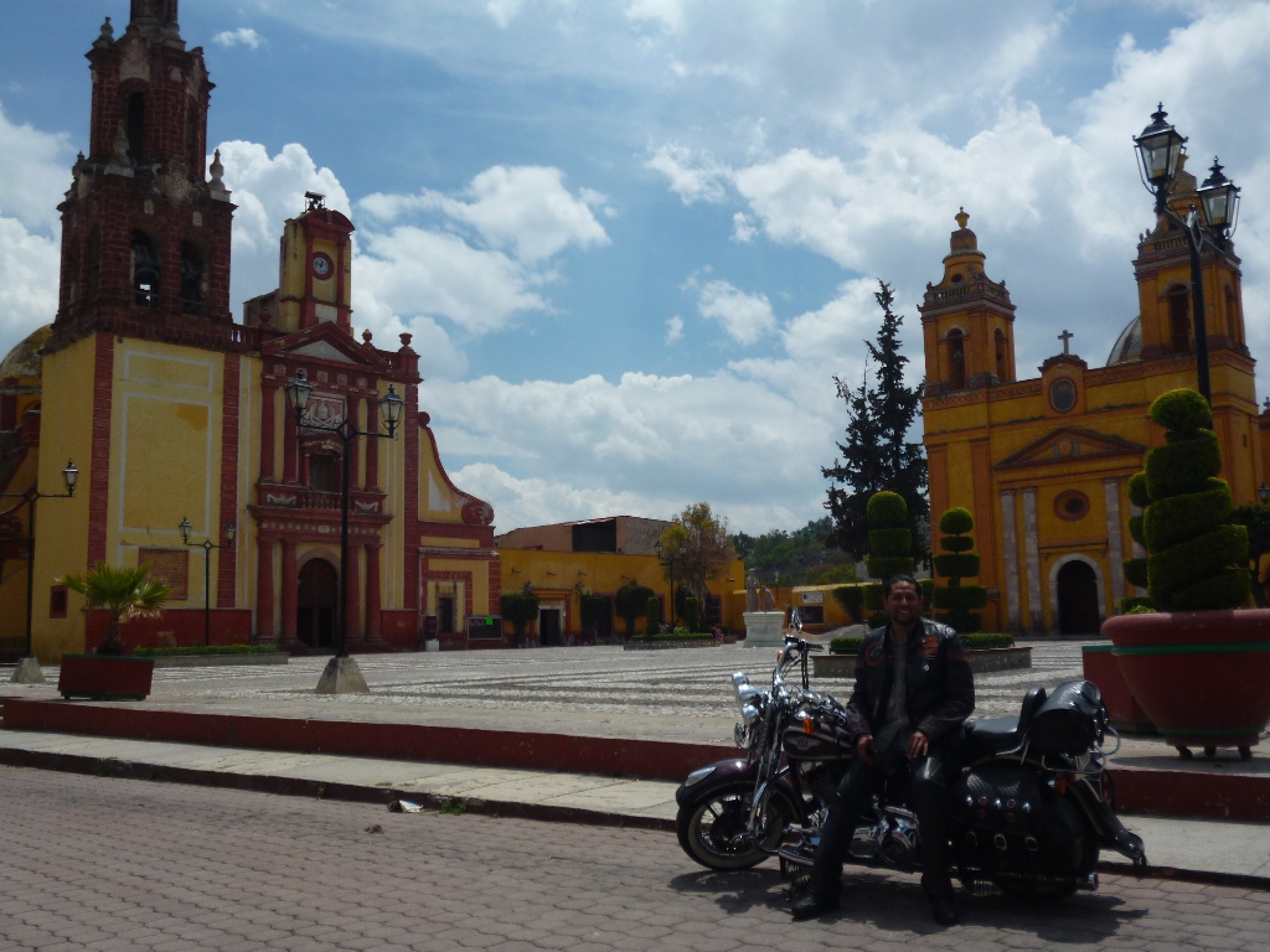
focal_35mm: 32
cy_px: 476
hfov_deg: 56.8
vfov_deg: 44.2
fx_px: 1174
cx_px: 635
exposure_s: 1/250
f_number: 10
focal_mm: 5.7
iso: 100
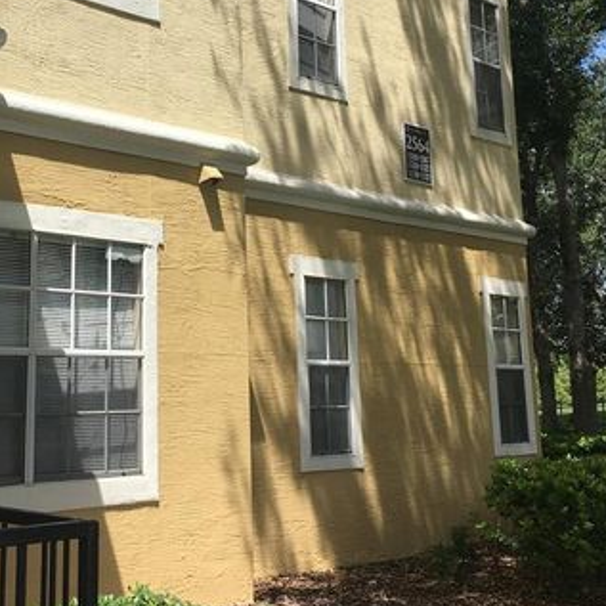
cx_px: 201
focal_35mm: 54
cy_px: 179
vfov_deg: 31.3
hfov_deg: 31.4
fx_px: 1070
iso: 25
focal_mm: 4.15
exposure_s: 1/1241
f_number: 2.2
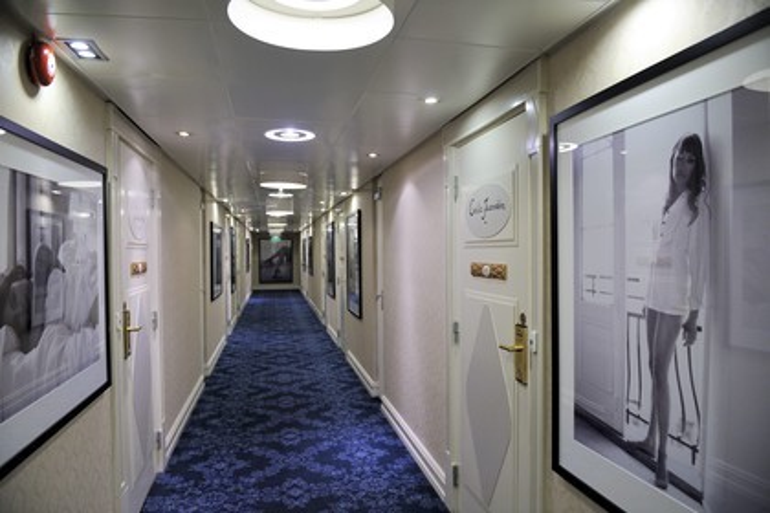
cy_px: 256
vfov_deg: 53.1
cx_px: 385
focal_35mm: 24
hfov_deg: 73.7
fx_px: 513
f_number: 3.5
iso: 1600
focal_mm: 24
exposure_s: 1/50
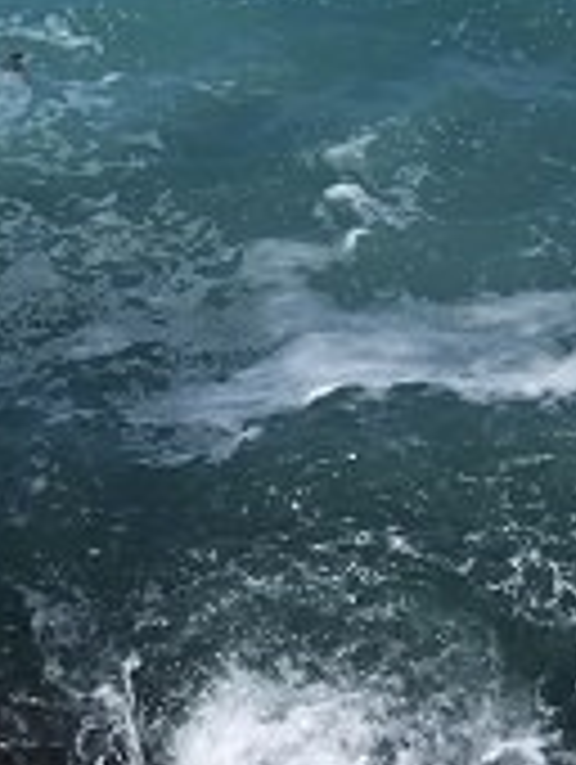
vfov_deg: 15.4
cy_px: -639
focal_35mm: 109
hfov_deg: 13.5
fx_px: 2412
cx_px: 104
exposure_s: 1/2481
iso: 25
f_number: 2.2
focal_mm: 4.15
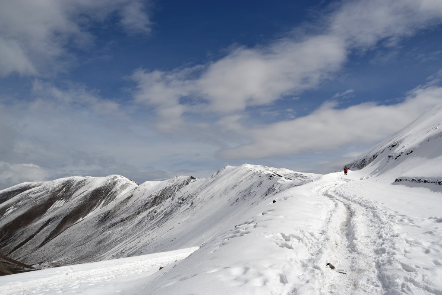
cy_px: 148
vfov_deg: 47.9
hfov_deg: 67.4
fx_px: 332
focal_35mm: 27
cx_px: 221
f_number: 10
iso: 100
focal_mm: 18
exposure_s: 1/400
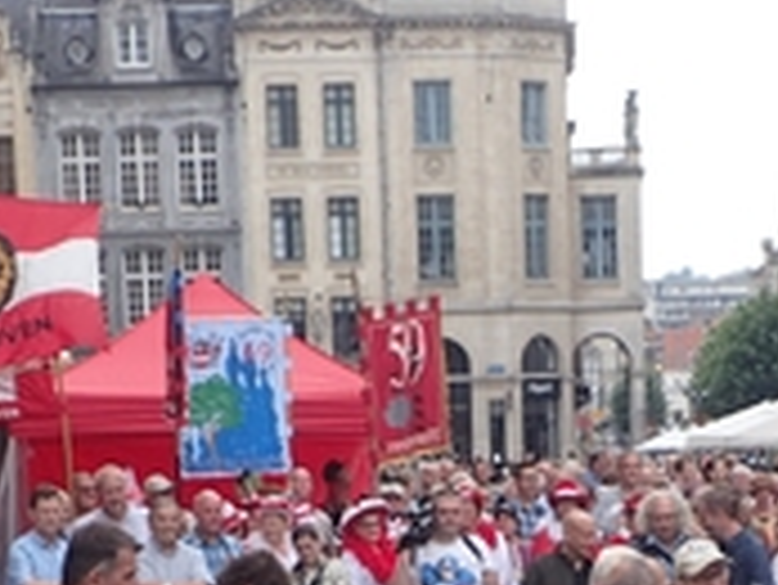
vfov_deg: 12.9
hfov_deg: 17.7
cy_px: 783
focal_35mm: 111
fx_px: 2496
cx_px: 468
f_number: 2.4
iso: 100
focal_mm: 5.87
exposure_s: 1/500
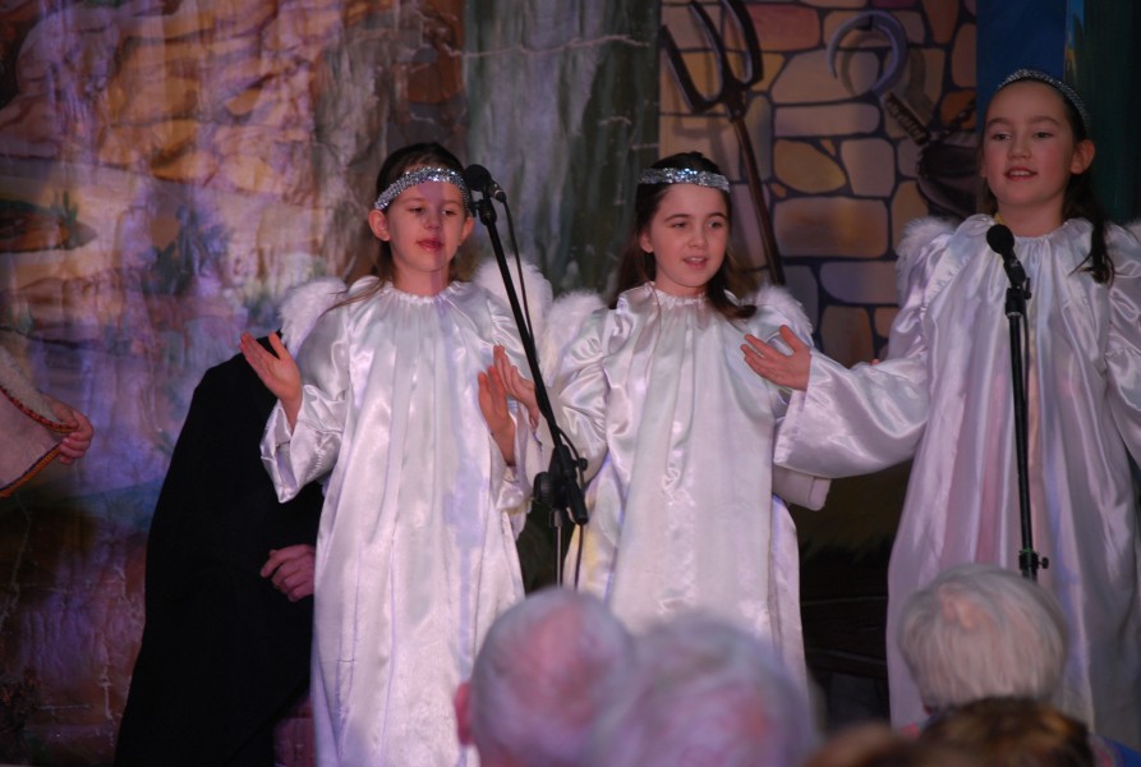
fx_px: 5814
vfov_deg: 7.5
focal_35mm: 183
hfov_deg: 11.2
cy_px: 384
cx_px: 570
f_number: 5
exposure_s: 1/60
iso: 400
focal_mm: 122
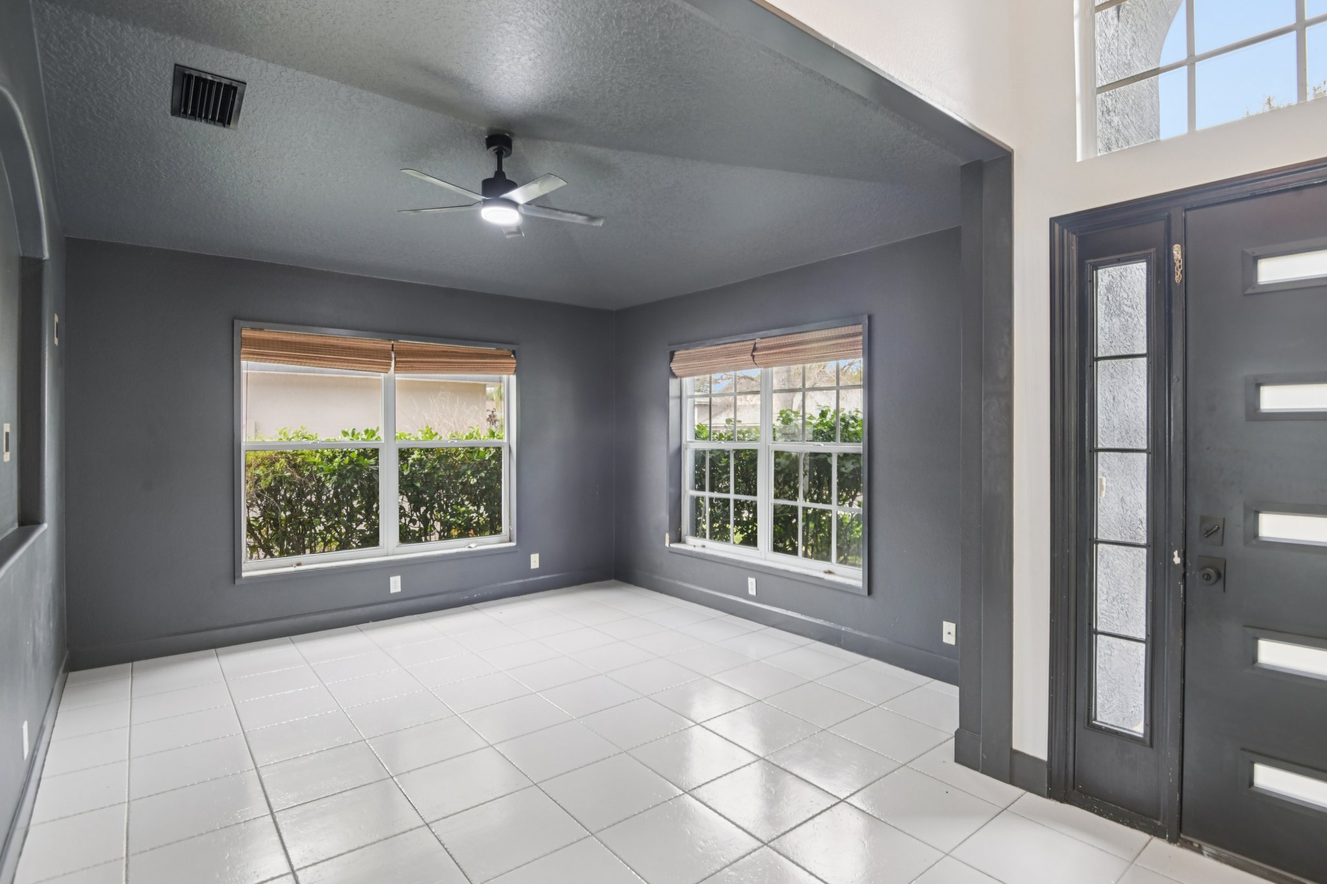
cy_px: 442
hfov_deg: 96.7
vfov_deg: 73.7
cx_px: 664
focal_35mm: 16
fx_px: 590
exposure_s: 1/25
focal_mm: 16
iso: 400
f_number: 8
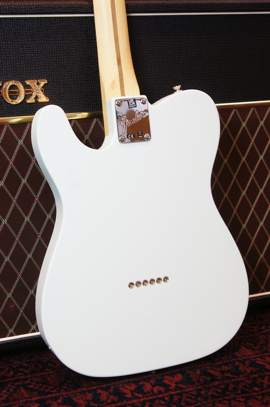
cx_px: 135
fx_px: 677
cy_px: 204
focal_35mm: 60
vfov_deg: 33.4
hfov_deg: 22.6
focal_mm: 40
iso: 100
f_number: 7.1
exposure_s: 1/5
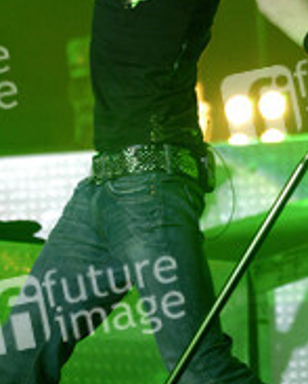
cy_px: -8
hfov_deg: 5.1
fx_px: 3489
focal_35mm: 307
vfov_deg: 6.3
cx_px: 138
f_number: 2.8
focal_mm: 100
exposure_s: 1/125
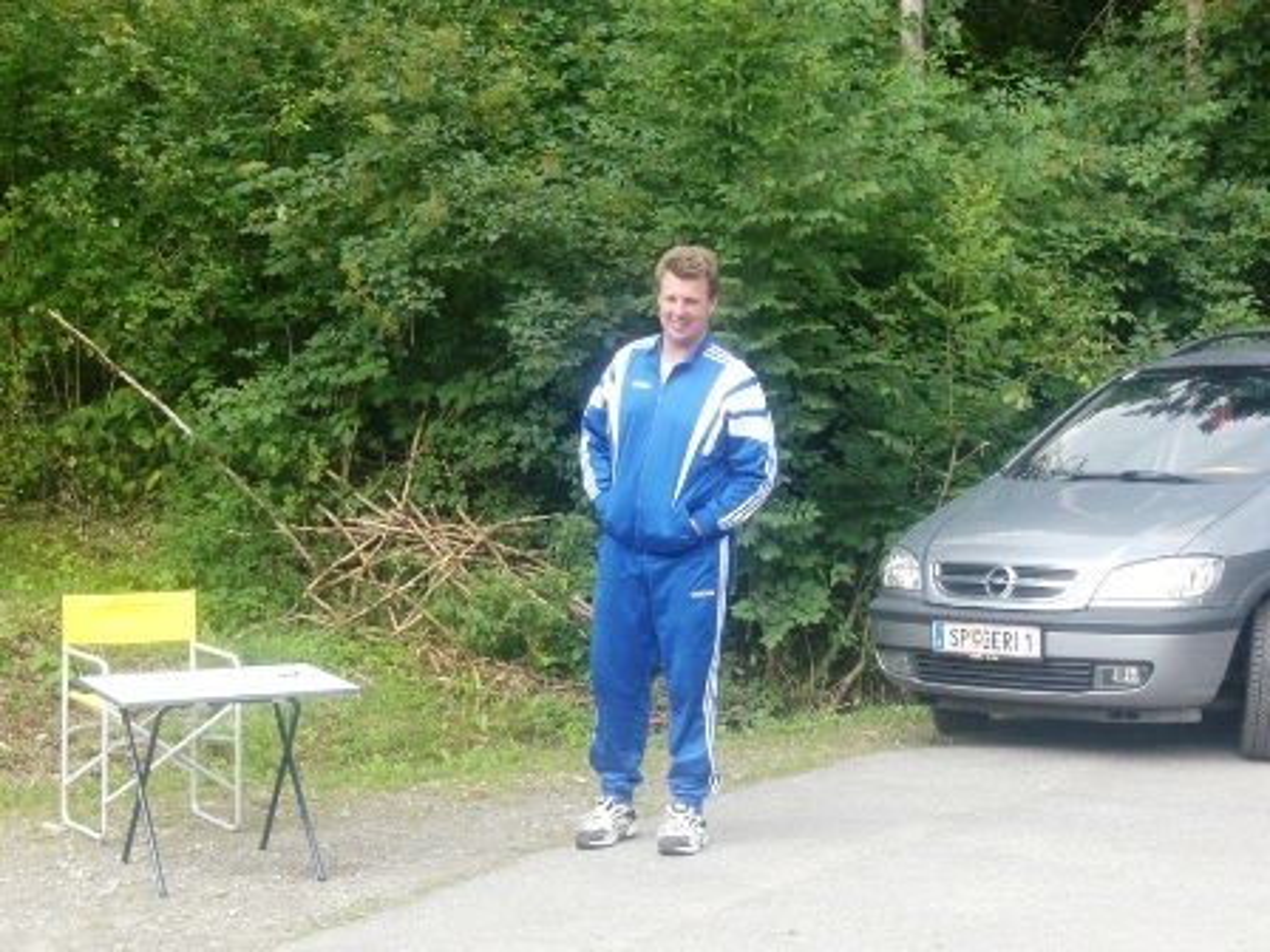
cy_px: 476
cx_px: 635
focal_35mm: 80
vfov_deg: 18.4
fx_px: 2935
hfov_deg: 24.4
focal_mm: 13.23
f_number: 4.4
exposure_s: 1/80
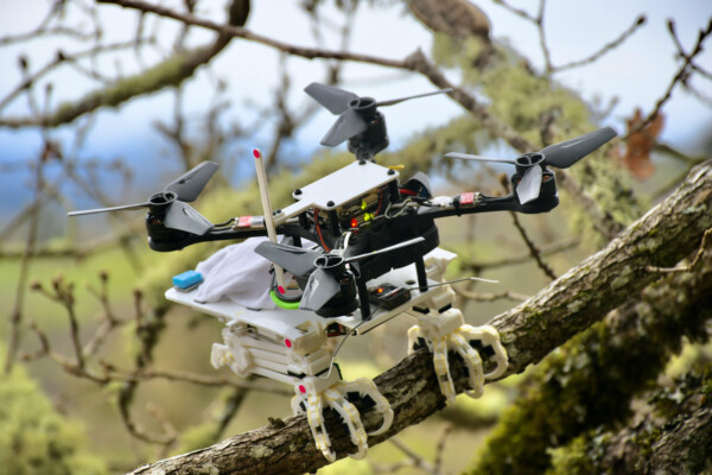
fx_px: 4153
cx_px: 356
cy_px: 238
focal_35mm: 210
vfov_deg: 6.5
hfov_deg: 9.8
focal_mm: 140
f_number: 7.1
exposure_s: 1/60
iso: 320
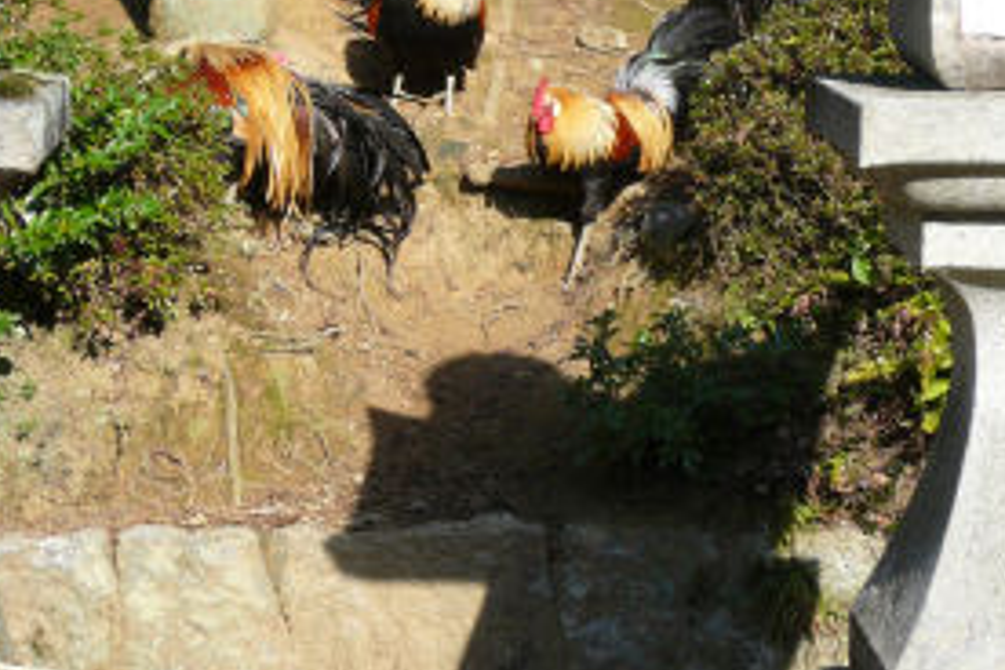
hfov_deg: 14.7
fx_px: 3908
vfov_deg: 9.8
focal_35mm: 140
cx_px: 521
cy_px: 86
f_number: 5.3
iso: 100
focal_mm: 15.5
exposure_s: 1/250
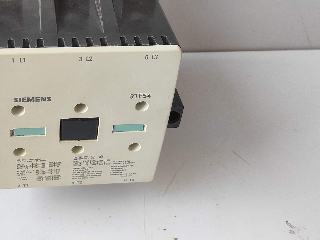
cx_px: 73
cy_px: 34
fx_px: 416
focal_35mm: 45
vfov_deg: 31.0
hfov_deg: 40.7
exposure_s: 1/50
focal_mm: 5.43
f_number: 1.89
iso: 197
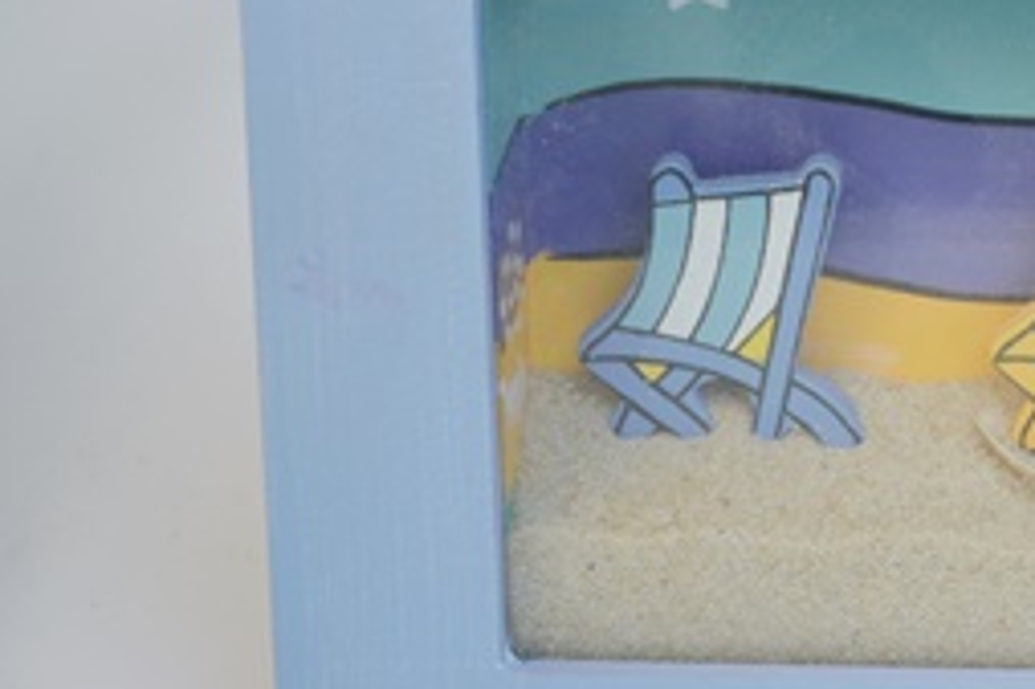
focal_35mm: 195
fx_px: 5608
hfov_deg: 10.4
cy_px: 212
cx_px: 1149
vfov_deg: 7.0
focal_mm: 55
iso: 250
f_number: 5.6
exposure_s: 1/125
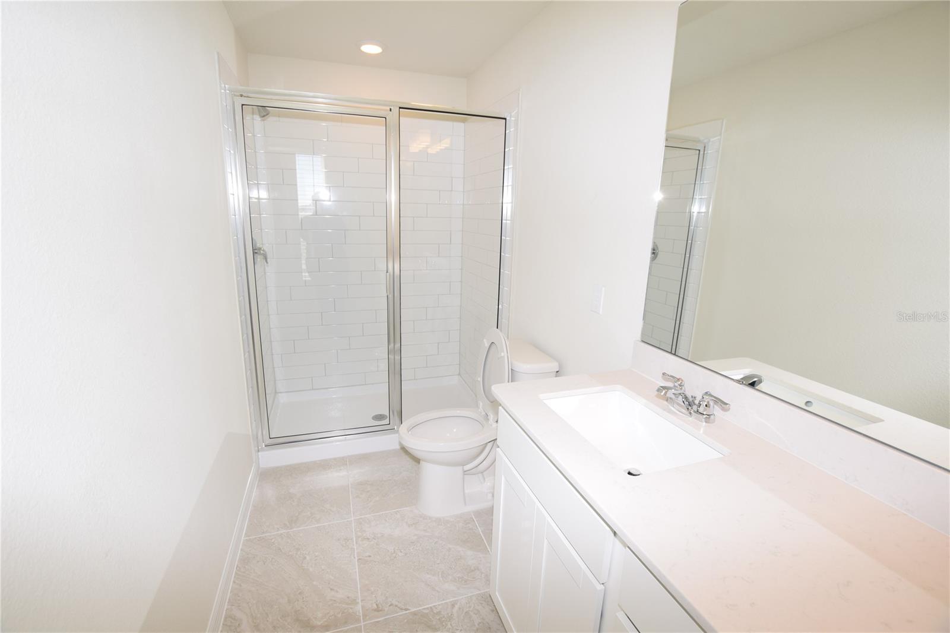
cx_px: 475
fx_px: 396
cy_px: 316
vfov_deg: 77.3
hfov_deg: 100.4
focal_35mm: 15
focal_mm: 10
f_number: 5.6
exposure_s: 1/125
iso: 320
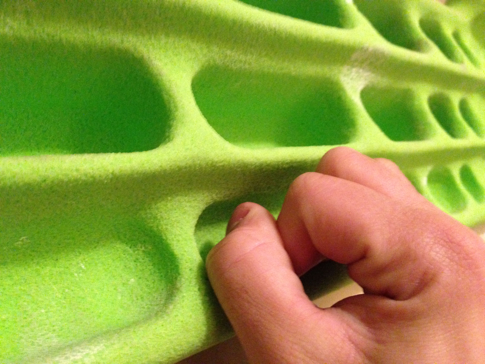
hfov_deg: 55.4
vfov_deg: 42.9
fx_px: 462
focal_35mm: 33
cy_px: 182
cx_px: 242
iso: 800
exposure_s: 1/15
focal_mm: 4.13
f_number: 2.4
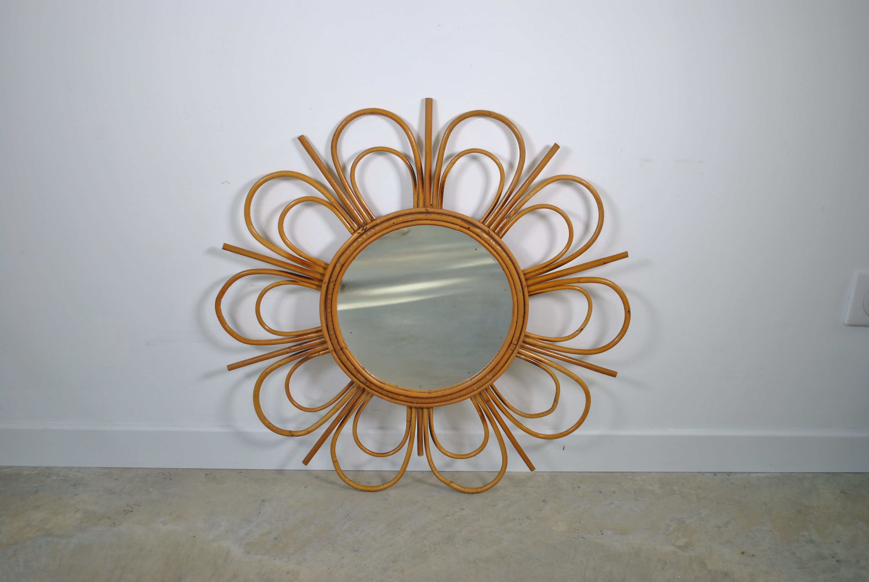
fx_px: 870
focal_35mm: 36
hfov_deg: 53.1
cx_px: 434
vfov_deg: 37.0
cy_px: 291
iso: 100
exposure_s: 1/100
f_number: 4
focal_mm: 24
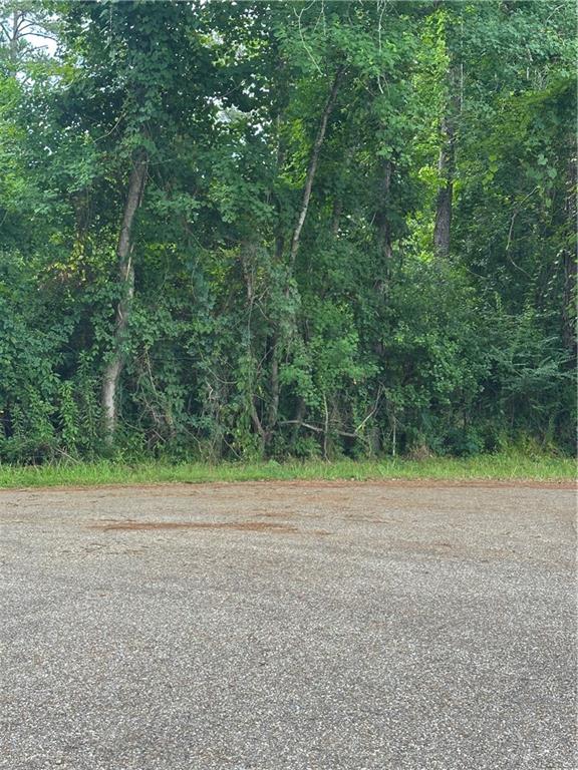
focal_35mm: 48
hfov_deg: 30.3
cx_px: 289
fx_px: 1069
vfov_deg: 39.7
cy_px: 385
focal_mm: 6.86
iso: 64
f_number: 1.78
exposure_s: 1/159
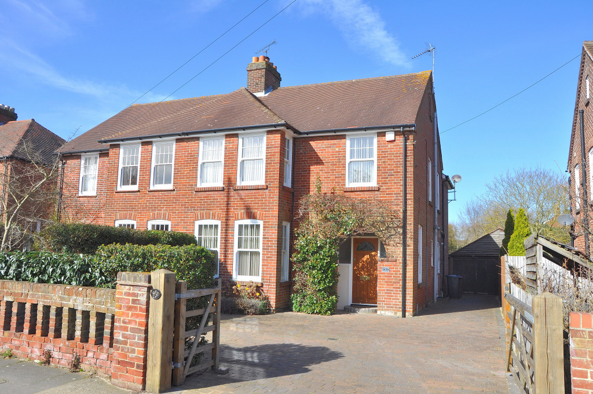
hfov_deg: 67.4
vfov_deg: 47.8
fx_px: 444
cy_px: 197
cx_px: 296
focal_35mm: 27
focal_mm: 18
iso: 200
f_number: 10
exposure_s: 1/400
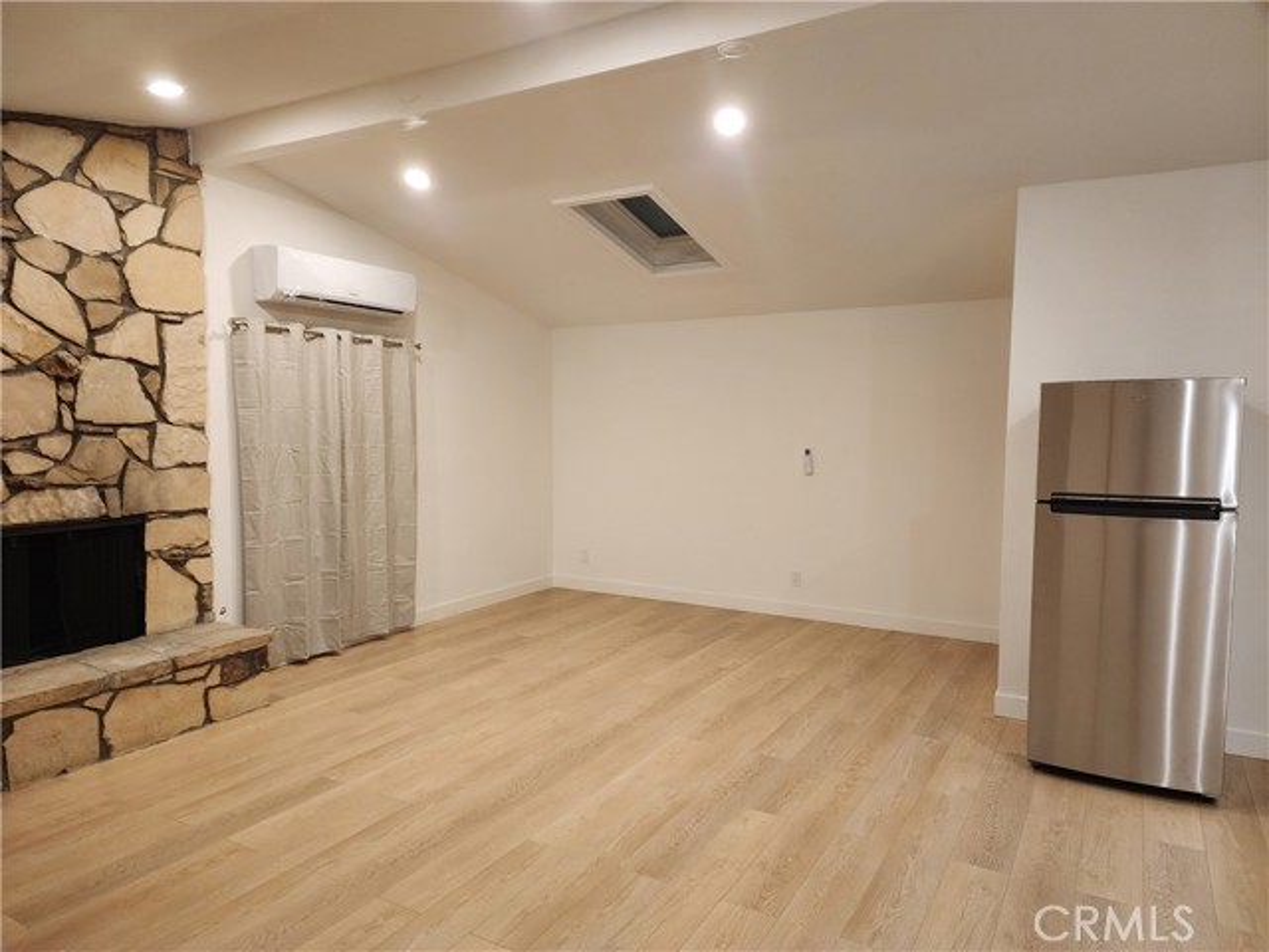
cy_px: 476
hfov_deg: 73.9
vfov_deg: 58.9
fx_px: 843
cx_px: 634
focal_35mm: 23
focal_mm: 6.4
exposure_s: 1/120
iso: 400
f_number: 1.8
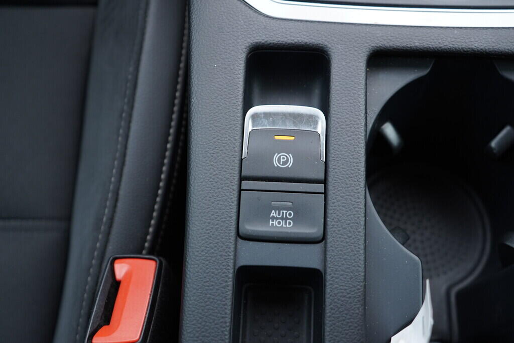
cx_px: 257
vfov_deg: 36.9
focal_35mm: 36
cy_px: 172
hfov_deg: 53.1
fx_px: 514
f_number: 2.8
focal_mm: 24
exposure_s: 1/40
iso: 250
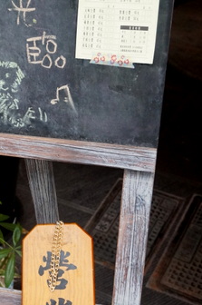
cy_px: 152
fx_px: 506
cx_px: 27
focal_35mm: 60
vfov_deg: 33.5
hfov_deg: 22.1
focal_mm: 21
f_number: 4
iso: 1600
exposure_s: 1/160
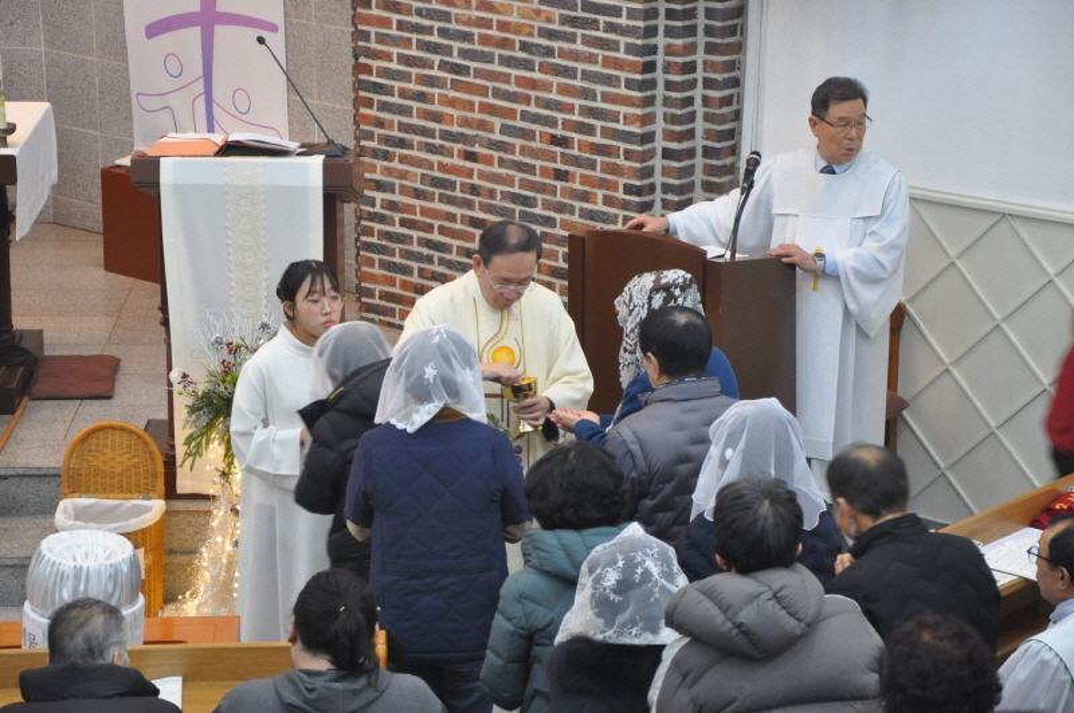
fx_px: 3128
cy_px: 356
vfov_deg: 13.0
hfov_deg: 19.5
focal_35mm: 105
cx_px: 537
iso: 1100
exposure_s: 1/30
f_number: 5.3
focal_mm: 70
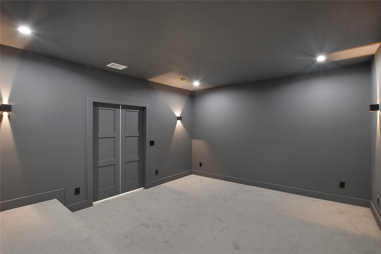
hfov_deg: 100.4
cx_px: 190
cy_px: 127
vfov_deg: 77.3
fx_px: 159
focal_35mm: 15
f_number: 7.1
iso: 100
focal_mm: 10
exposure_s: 1/1.67
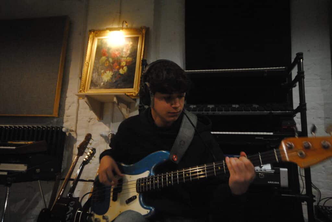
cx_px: 166
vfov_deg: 48.0
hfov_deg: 67.3
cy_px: 111
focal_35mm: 27
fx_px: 249
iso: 1600
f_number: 5.6
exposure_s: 1/15
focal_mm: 18
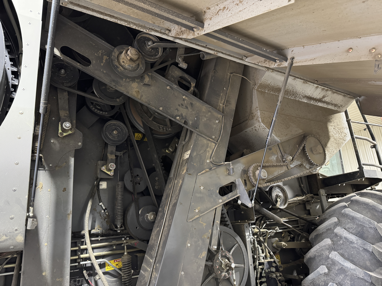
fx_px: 265
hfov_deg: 71.6
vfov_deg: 56.8
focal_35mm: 24
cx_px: 191
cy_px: 143
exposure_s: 1/40
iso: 1000
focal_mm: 6.76
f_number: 1.78
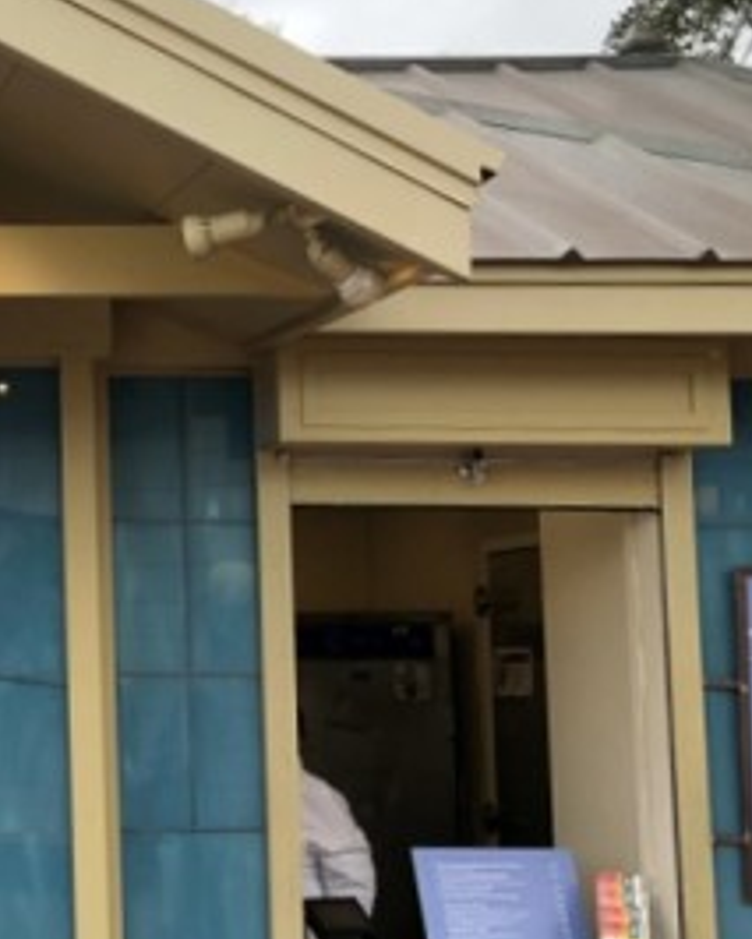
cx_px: -410
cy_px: 510
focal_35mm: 72
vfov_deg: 26.4
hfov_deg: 18.6
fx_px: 2002
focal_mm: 3.99
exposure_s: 1/376
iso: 20
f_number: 1.8
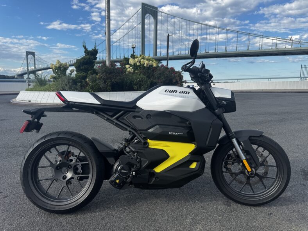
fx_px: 214
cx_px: 154
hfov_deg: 71.6
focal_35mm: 24
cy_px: 116
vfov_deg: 56.8
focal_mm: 6.76
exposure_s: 1/2710
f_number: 1.78
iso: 80
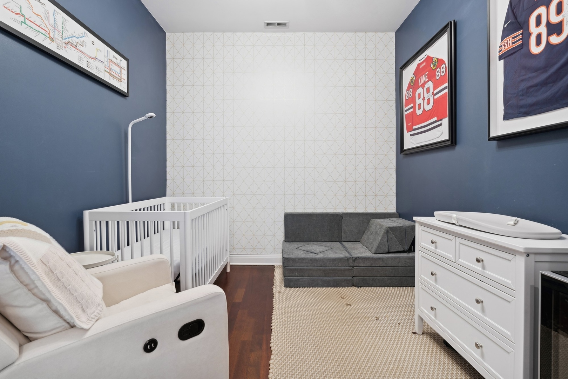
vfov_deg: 70.4
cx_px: 284
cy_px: 190
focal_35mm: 17
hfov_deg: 93.3
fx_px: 268
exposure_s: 1/6
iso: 320
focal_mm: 17
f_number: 8
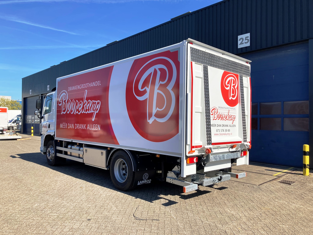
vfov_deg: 49.7
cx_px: 156
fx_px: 253
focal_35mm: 28
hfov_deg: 63.4
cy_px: 118
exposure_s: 1/1919
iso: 20
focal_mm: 3.99
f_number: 1.8
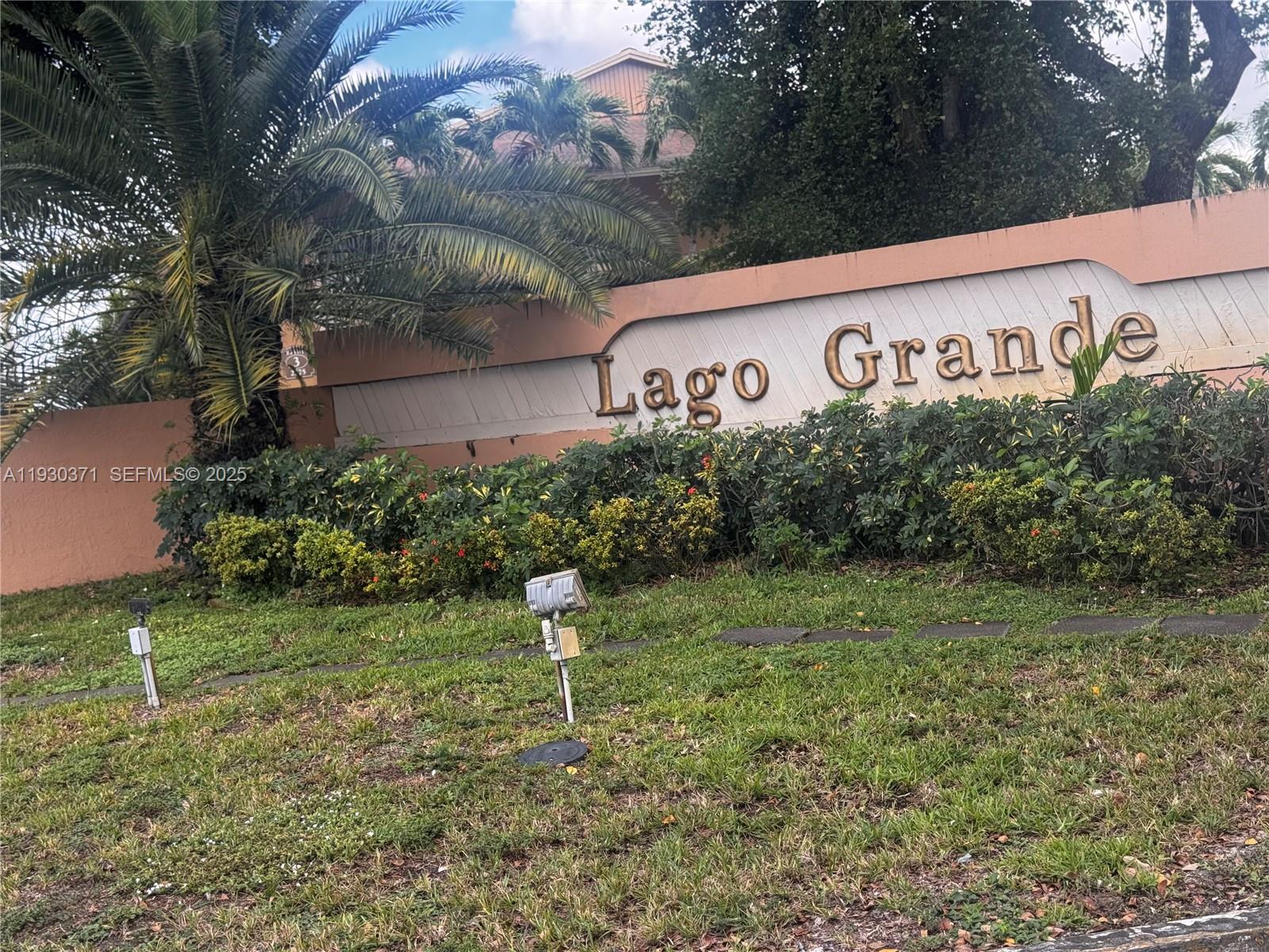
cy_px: 476
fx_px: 1760
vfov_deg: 30.3
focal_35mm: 48
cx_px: 634
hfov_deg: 39.7
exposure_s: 1/535
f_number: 1.78
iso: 64
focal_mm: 6.76
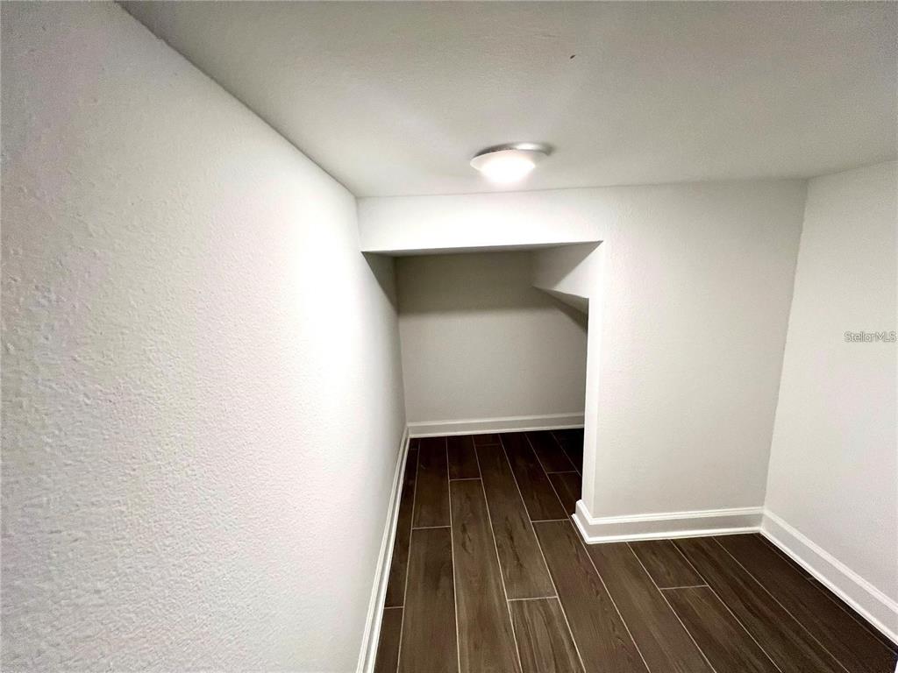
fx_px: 337
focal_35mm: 13
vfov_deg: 89.9
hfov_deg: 106.2
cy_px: 336
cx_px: 449
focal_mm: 1.57
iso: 160
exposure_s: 1/120
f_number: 1.8
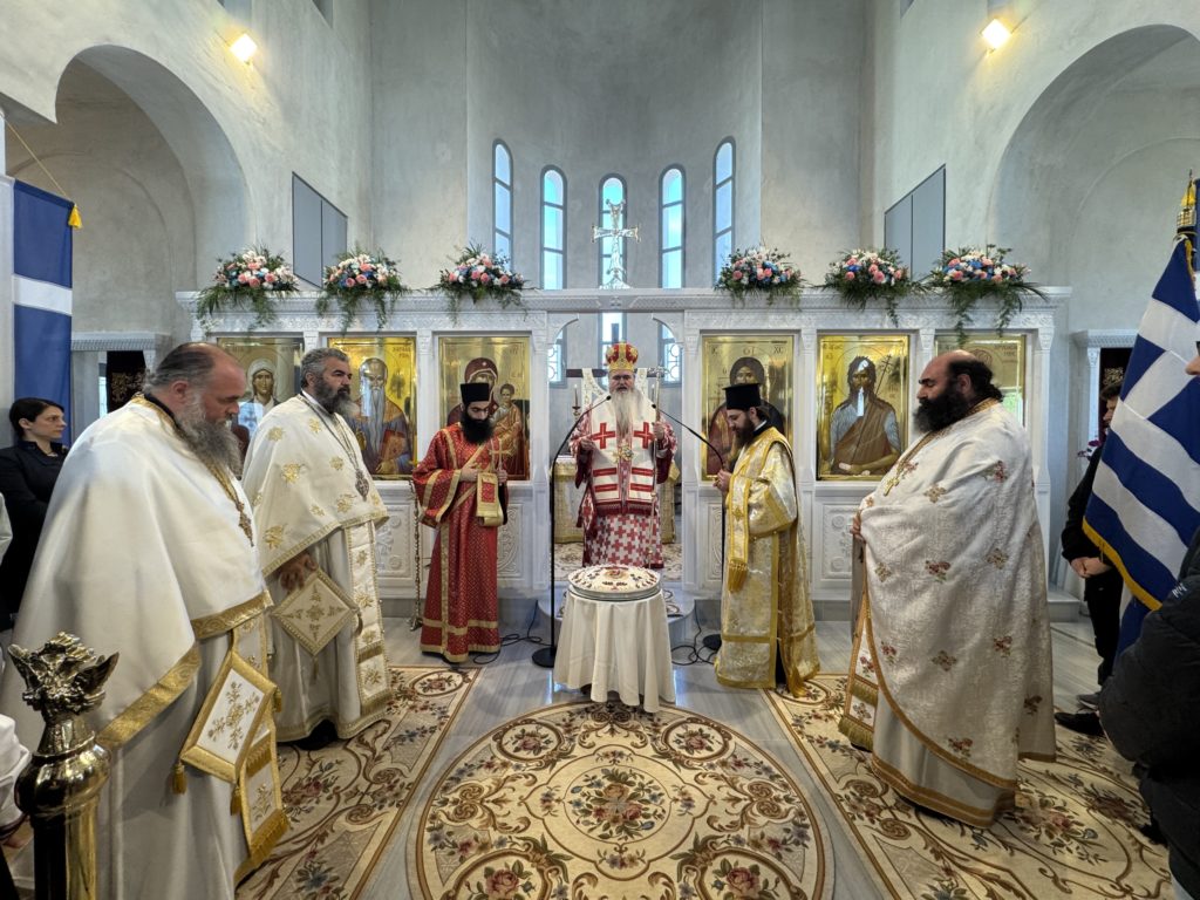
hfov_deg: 102.1
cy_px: 450
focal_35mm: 14
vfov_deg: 85.7
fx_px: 485
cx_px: 600
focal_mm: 2.22
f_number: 2.2
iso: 160
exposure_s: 1/100
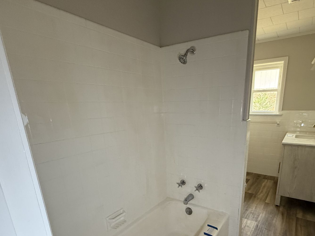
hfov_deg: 78.4
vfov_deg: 61.6
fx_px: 191
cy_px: 160
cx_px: 183
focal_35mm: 21
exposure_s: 1/74
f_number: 2.2
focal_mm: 2.22
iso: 320
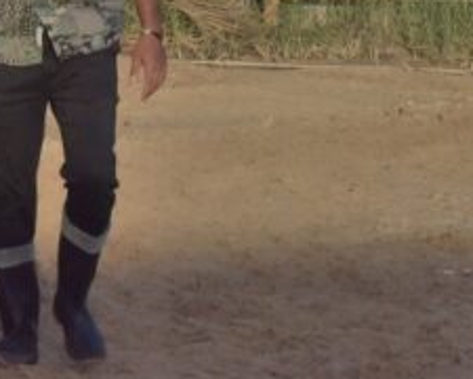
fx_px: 8511
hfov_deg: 3.2
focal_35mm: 608
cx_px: 124
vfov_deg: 2.5
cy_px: -77
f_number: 18
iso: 2000
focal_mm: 190
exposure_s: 1/1250
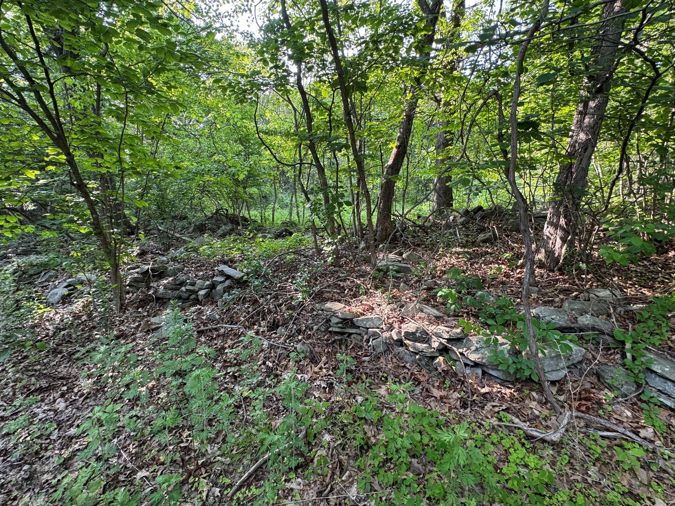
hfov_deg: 94.5
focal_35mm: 16
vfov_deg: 77.9
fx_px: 312
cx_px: 332
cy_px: 228
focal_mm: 2.22
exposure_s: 1/99
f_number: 2.2
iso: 100
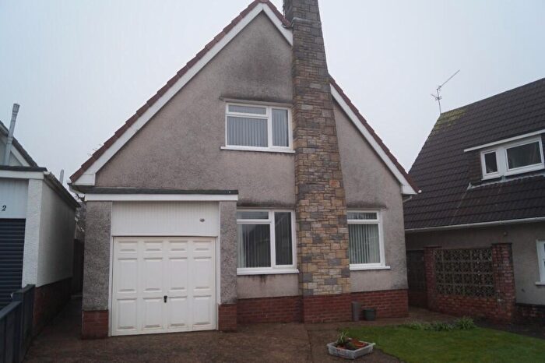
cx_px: 272
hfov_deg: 67.4
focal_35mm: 27
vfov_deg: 47.9
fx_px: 409
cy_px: 182
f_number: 3.5
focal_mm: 18
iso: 100
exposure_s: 1/160
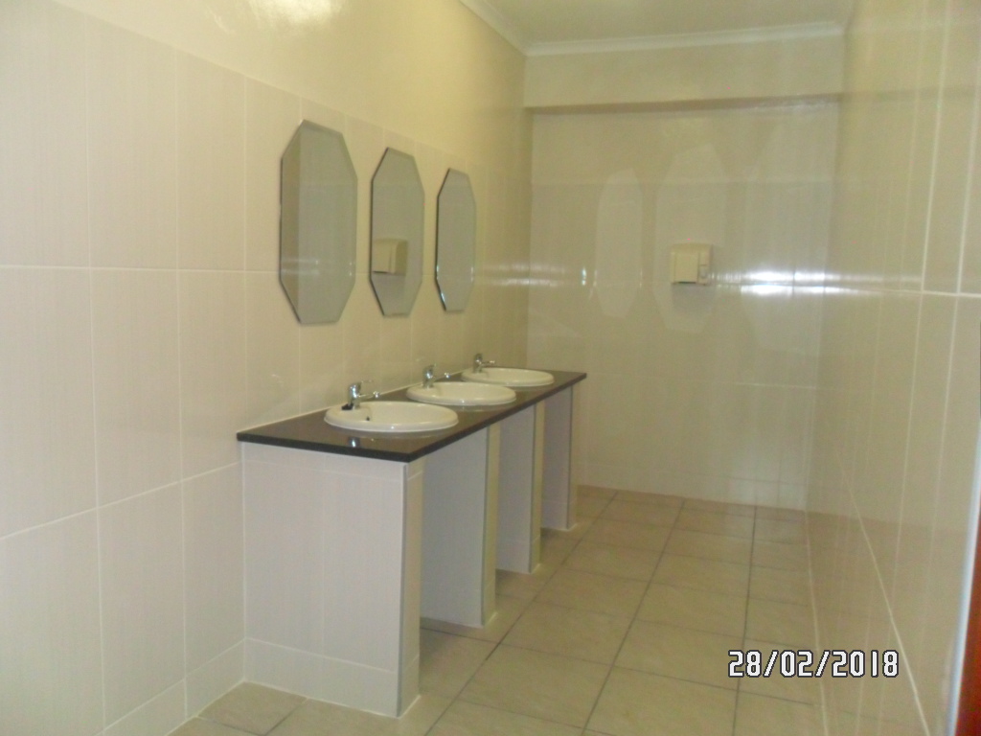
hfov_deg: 65.3
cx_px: 490
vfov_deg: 51.4
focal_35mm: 27
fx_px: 765
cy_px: 368
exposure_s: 1/45
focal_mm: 4.9
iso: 400
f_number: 3.5
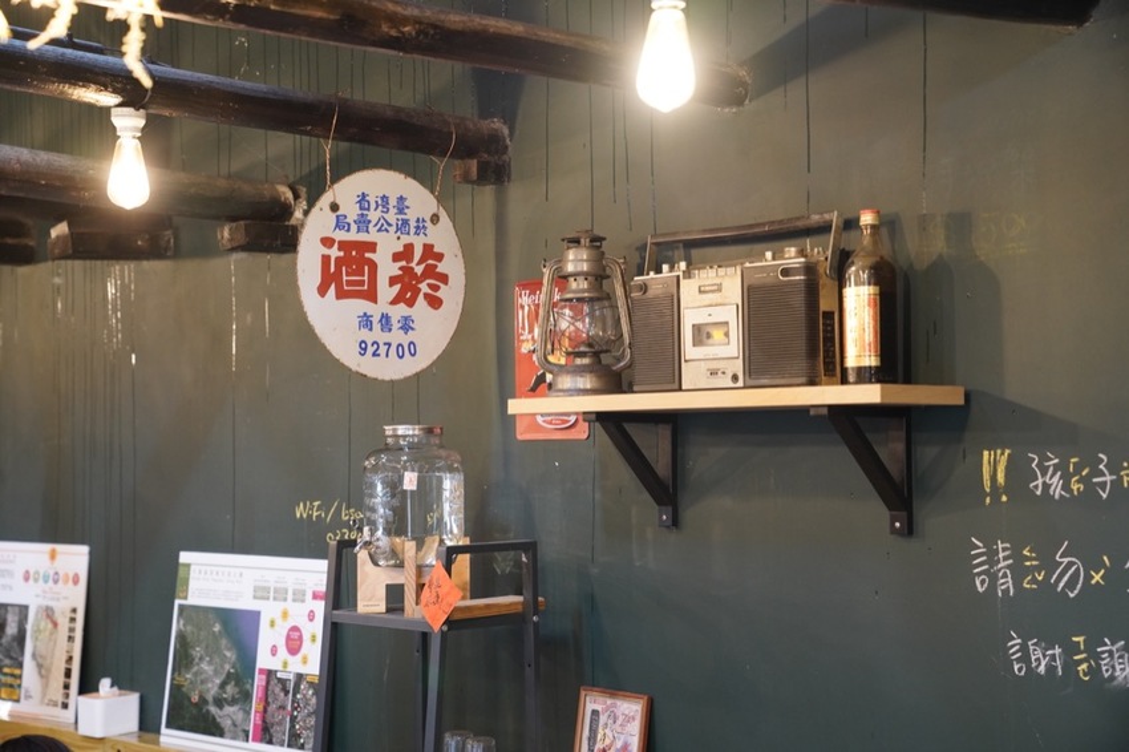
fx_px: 1912
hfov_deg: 32.9
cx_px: 564
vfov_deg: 22.2
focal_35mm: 61
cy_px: 376
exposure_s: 1/80
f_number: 3.5
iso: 3200
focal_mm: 61
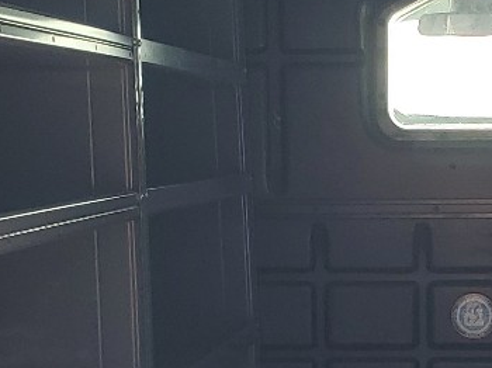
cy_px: 350
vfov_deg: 12.3
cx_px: 412
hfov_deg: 16.4
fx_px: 1690
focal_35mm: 119
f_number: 1.5
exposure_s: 1/400
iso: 50
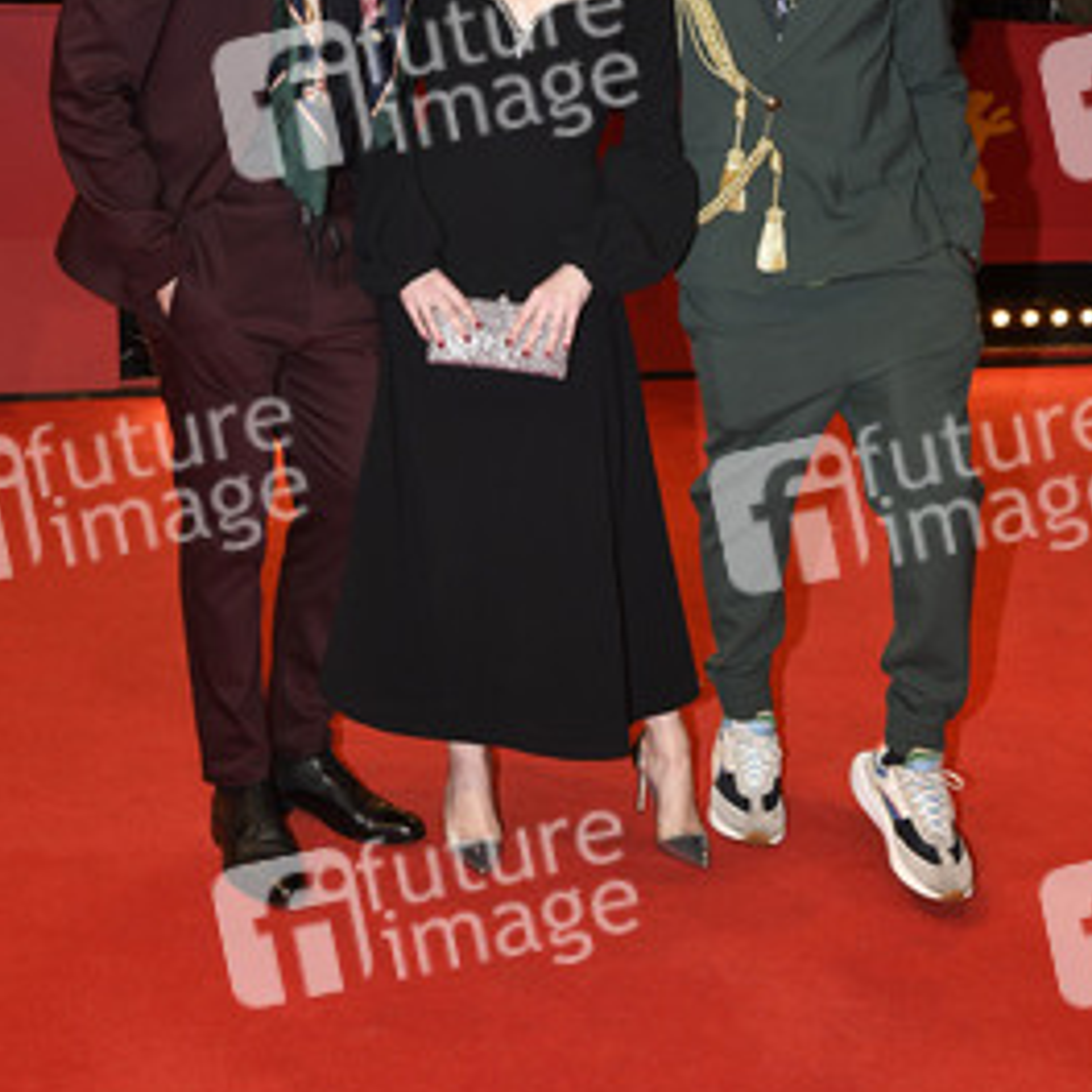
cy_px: 290
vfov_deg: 29.2
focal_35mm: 58
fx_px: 2070
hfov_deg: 29.6
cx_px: 546
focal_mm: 30
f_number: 6.3
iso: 1000
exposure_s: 1/250
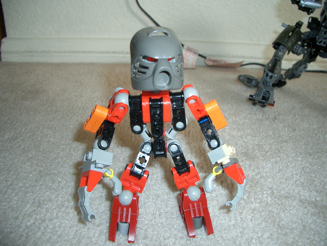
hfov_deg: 52.6
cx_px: 164
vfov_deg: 40.7
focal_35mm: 35
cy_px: 123
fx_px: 331
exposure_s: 1/40
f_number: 2.6
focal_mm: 5.8
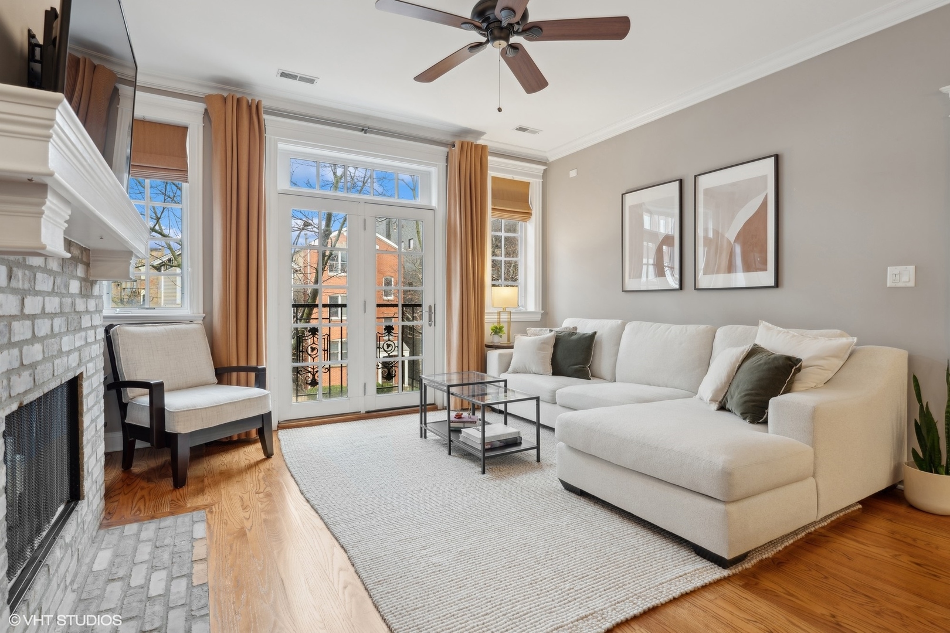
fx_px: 449
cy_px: 316
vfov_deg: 70.4
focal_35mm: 17
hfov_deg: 93.3
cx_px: 475
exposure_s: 1/10
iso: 320
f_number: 8
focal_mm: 17
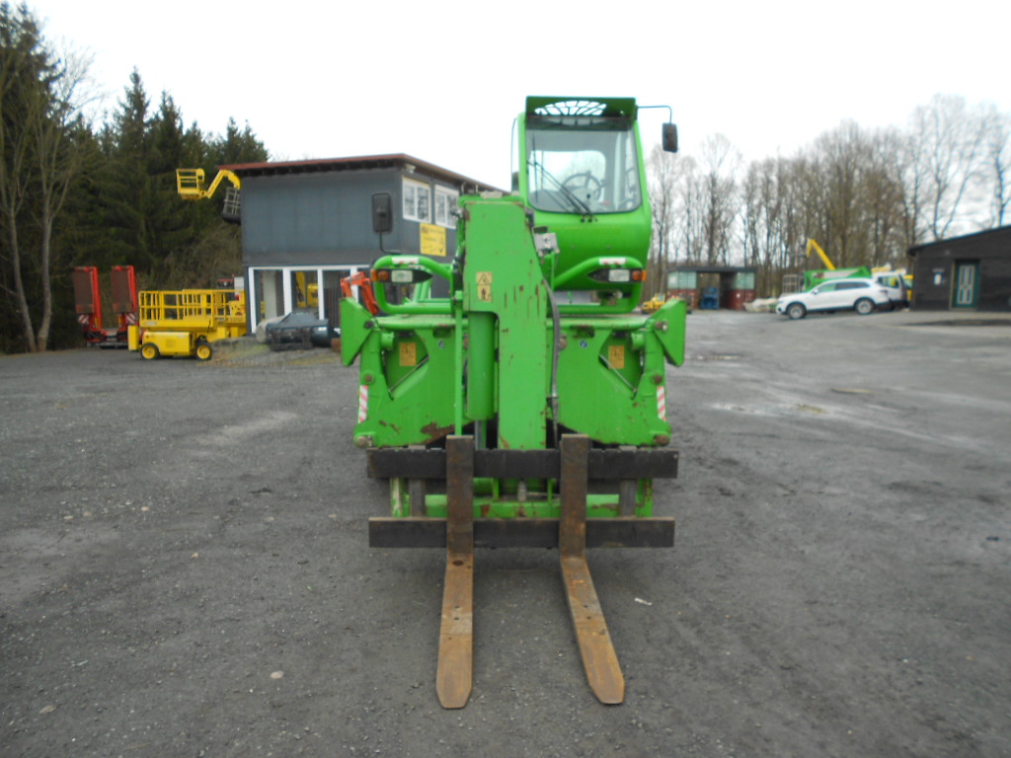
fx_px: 759
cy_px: 379
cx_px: 506
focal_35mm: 26
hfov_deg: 67.3
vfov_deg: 53.1
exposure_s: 1/160
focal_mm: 4.6
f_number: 3.2
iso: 80
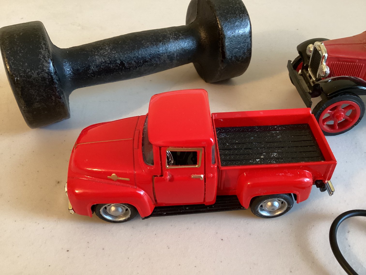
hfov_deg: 58.3
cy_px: 138
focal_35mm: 31
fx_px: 328
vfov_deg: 45.4
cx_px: 183
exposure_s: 1/30
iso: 400
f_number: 2.4
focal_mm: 3.3
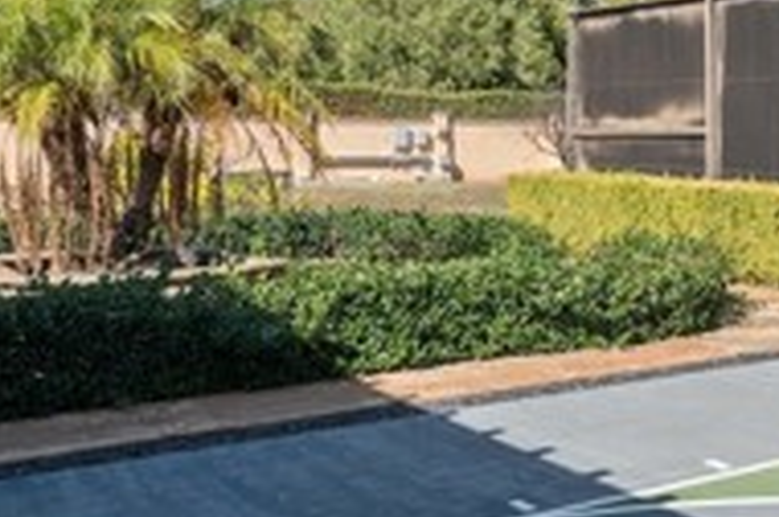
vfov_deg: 23.5
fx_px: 1225
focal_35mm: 57
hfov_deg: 30.6
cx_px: 902
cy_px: 115
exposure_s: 1/250
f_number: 8
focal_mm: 16.8
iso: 160
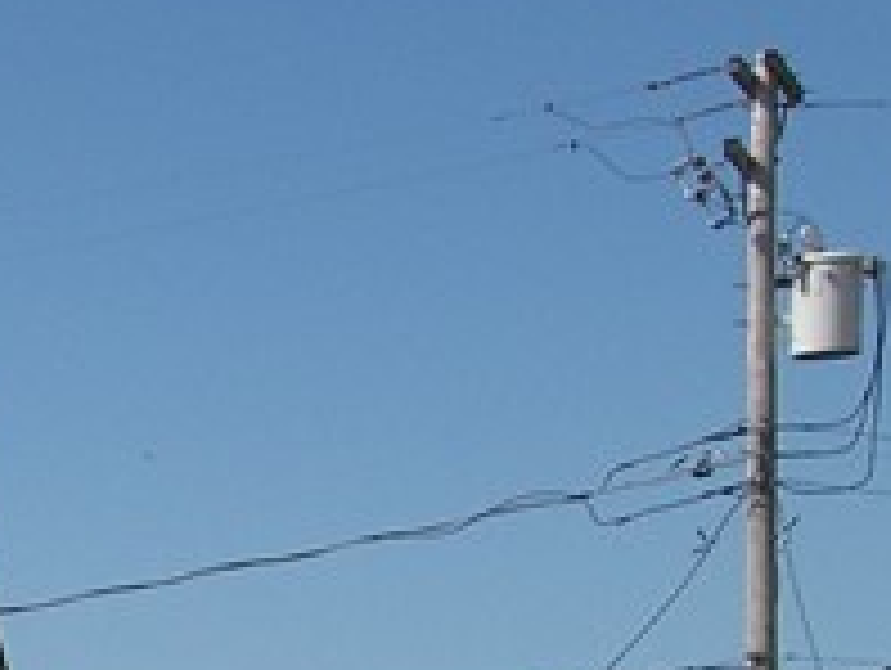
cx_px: -1210
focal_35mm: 155
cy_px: 1160
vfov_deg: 9.2
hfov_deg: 10.9
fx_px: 3994
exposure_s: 1/1250
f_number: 3.2
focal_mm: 6.4
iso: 50
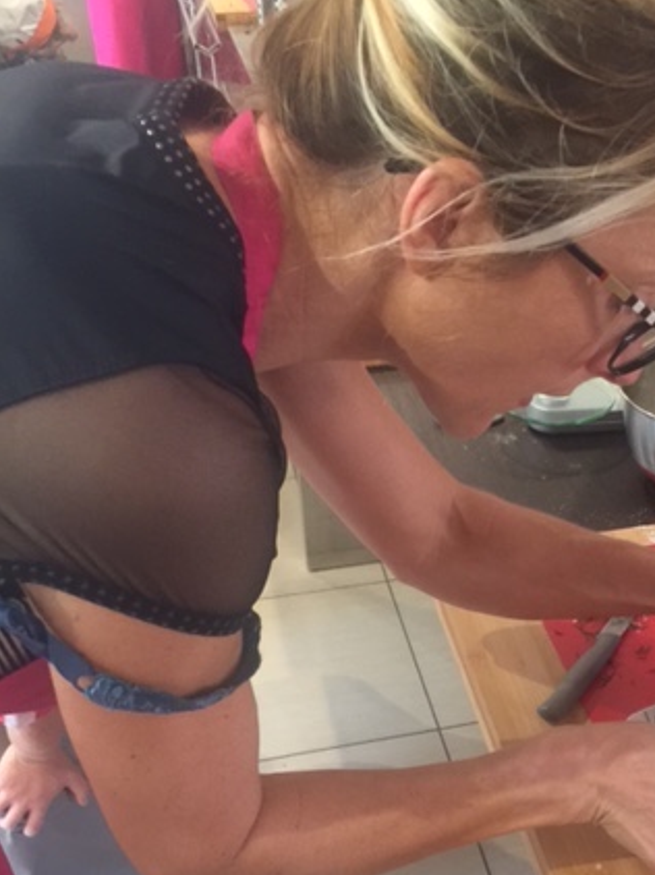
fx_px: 1111
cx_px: 495
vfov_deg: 42.0
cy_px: 626
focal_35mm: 44
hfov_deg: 32.2
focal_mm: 4.15
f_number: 2.2
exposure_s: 1/17
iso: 125
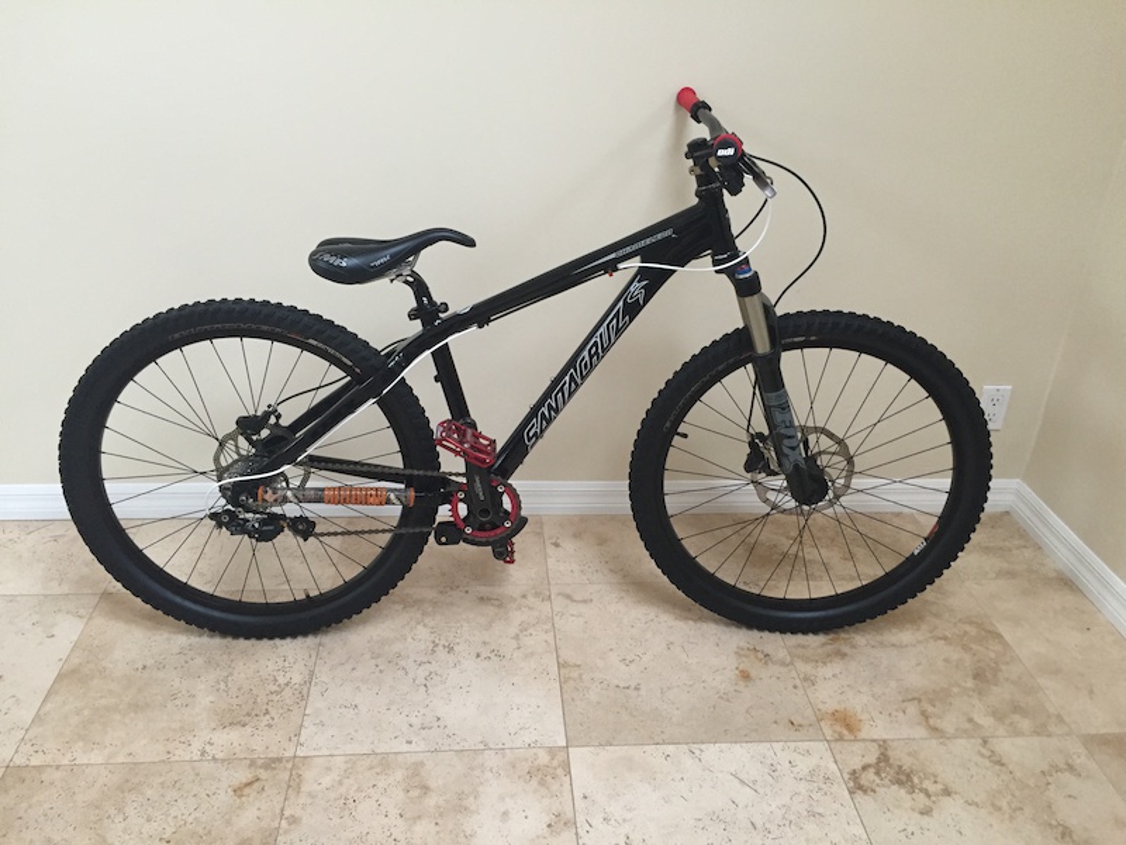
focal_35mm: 29
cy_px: 422
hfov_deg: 61.7
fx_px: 943
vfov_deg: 48.2
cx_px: 563
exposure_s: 1/30
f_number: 2.2
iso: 160
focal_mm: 4.15
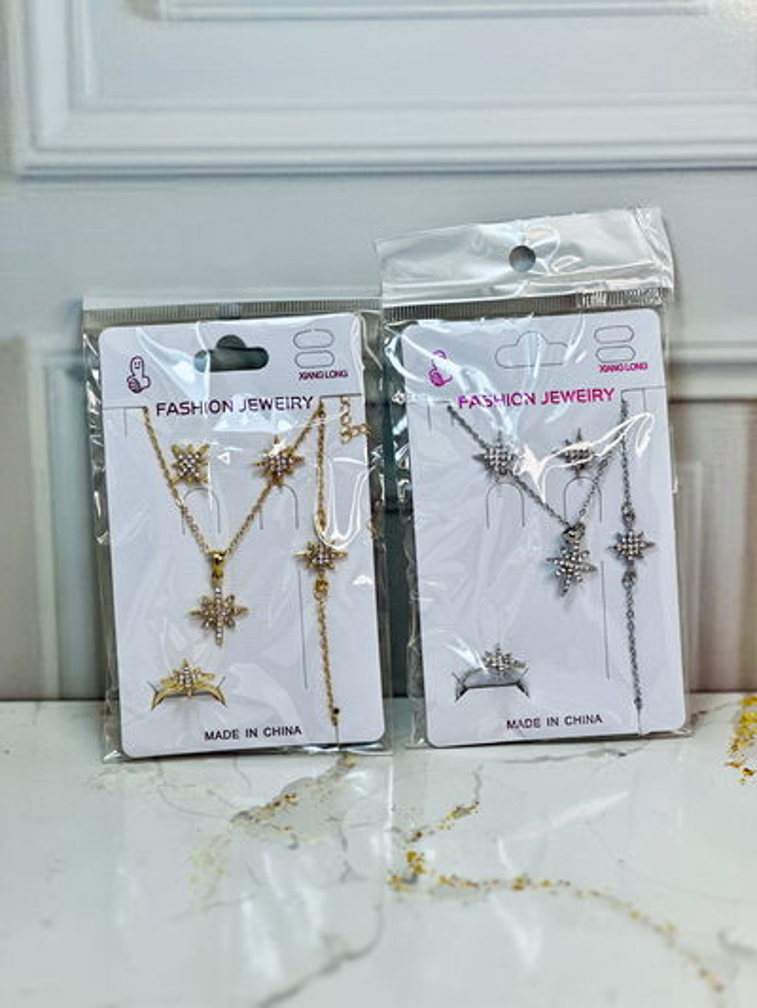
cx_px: 378
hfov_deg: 19.1
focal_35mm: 77
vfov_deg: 25.3
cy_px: 504
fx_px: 2244
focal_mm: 9
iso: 64
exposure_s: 1/100
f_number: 2.8
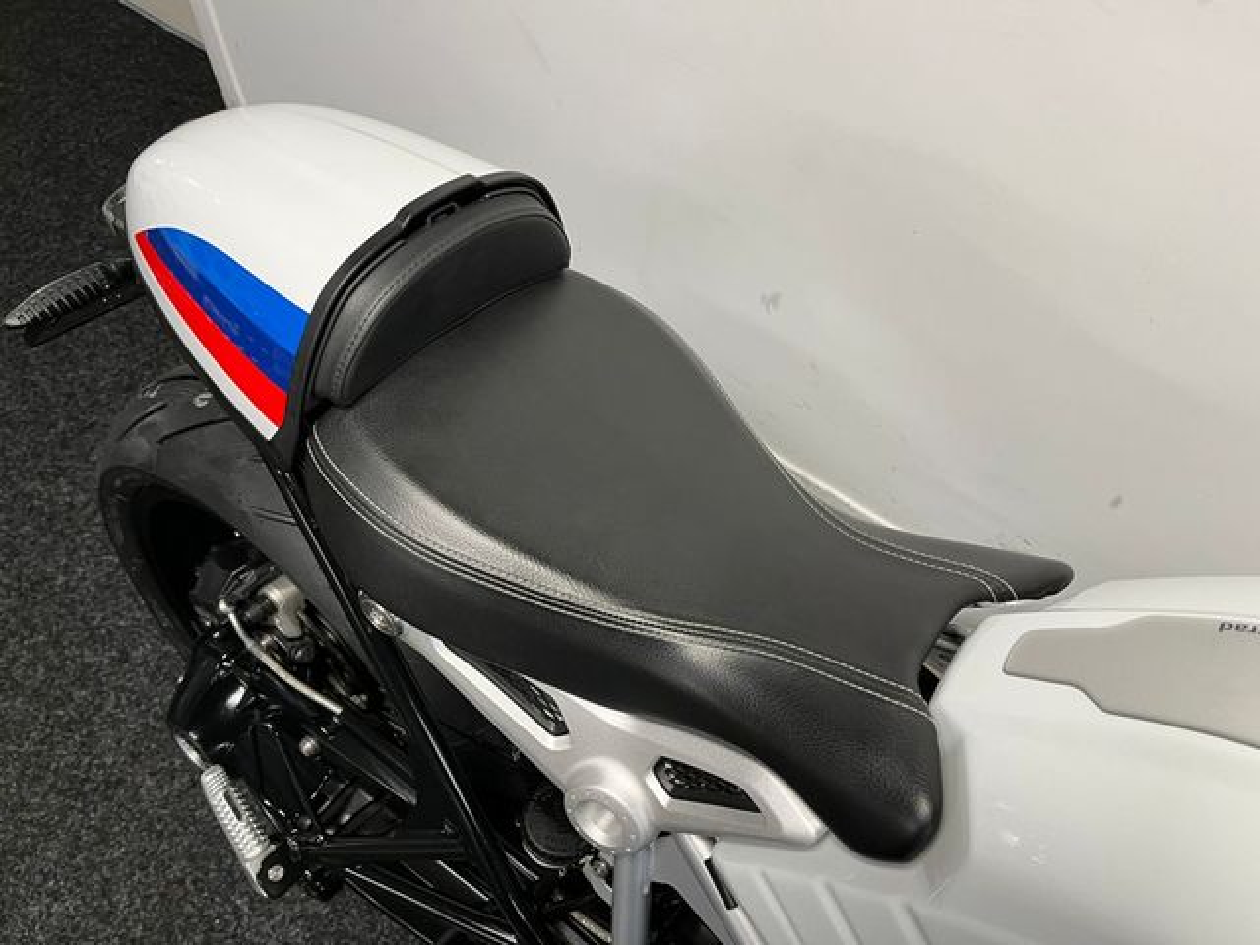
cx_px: 630
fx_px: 946
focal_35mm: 26
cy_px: 472
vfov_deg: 53.1
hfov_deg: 67.3
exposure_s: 1/50
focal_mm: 5.1
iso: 100
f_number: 1.6
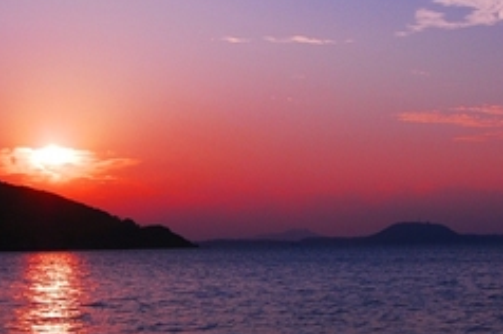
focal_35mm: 103
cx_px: 275
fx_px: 1437
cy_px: 137
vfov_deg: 13.2
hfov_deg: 19.8
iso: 200
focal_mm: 38
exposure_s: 1/640
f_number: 13
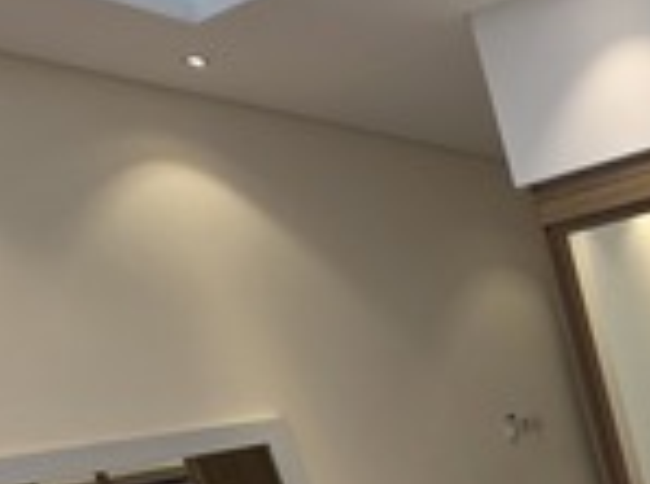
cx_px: 848
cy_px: 573
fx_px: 749
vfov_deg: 30.6
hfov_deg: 33.7
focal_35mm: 40
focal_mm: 2.2
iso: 160
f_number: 1.9
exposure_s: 1/100
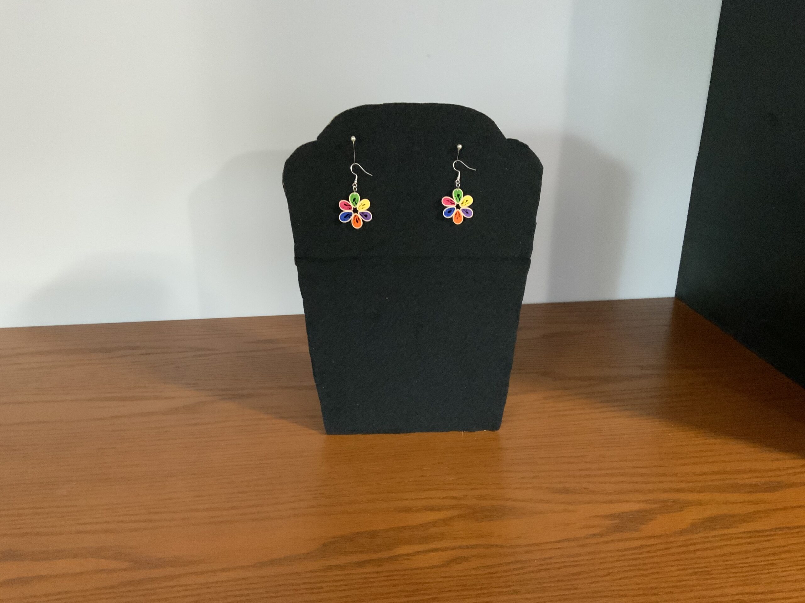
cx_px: 402
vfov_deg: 48.2
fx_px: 674
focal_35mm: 29
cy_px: 302
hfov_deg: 61.7
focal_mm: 3
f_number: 1.8
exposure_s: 1/30
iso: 400
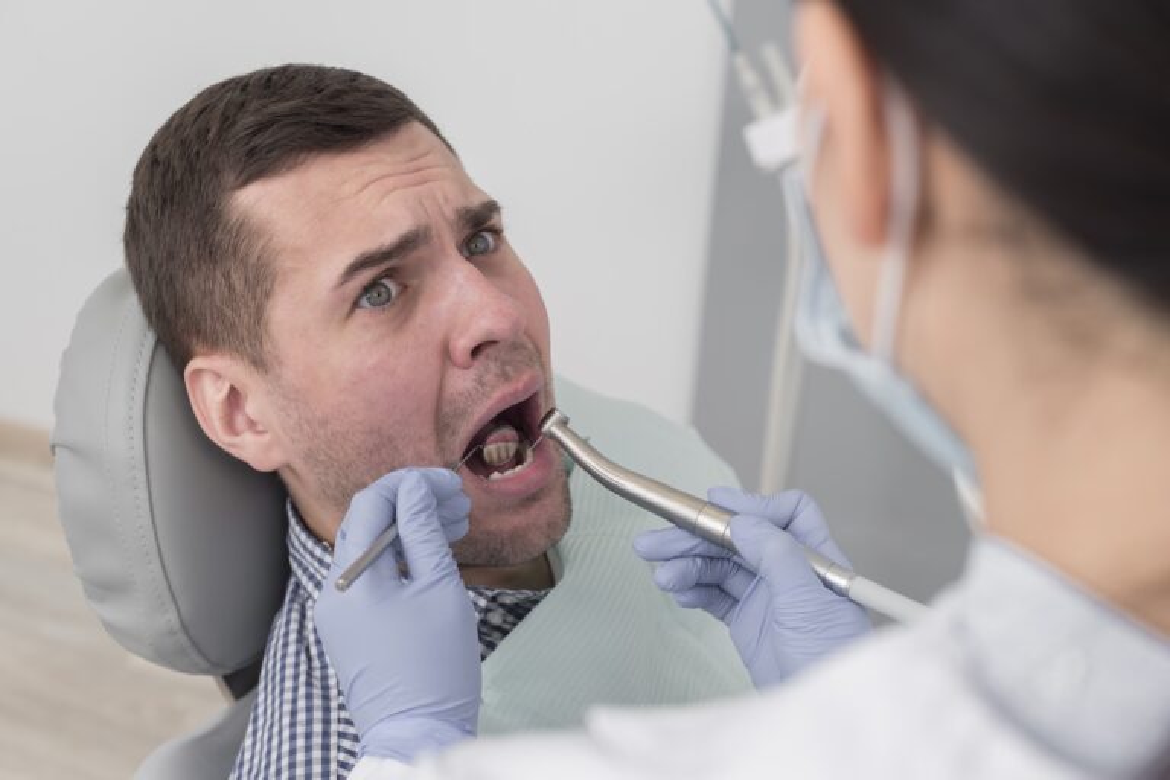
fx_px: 1625
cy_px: 390
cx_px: 585
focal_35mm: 50
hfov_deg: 39.6
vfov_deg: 27.0
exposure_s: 1/100
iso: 125
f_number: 5
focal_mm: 50
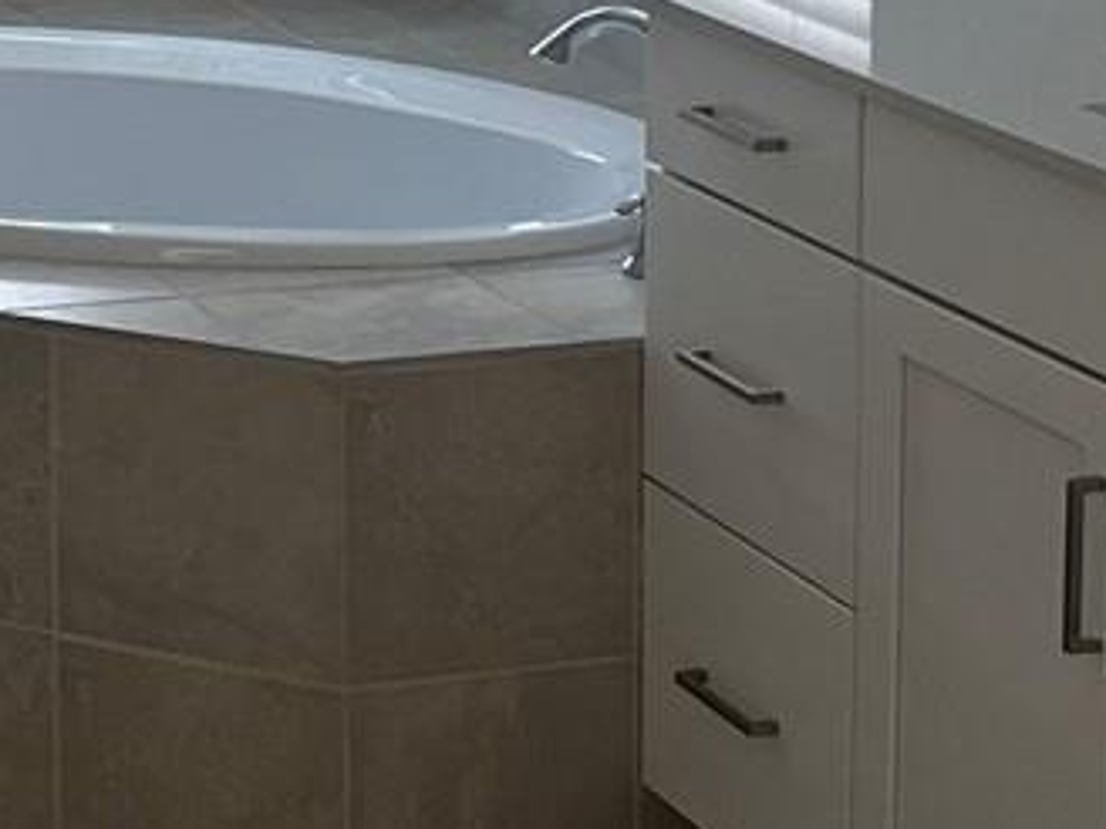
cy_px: -367
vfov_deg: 12.1
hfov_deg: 16.2
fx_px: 3738
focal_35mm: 117
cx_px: -226
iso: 200
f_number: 1.78
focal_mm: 6.76
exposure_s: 1/85
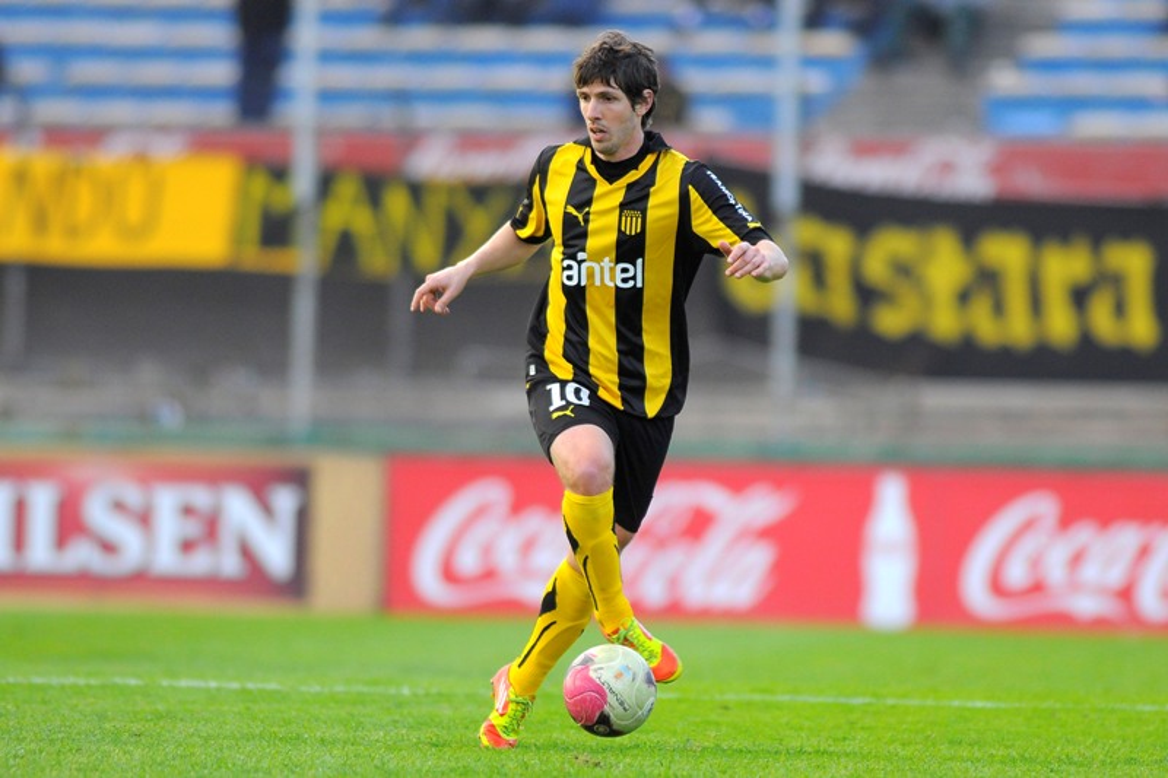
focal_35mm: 450
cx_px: 584
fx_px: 14596
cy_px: 389
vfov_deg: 3.1
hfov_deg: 4.6
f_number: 2.8
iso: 400
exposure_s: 1/800
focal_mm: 300
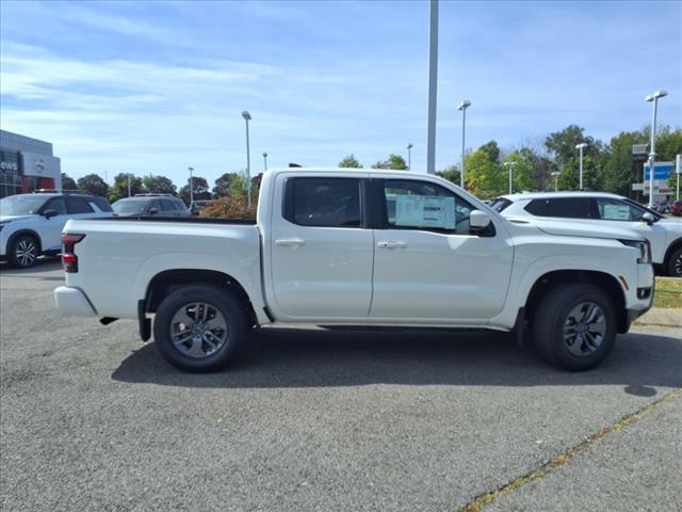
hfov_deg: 65.3
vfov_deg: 51.4
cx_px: 341
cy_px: 256
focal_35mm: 27
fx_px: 532
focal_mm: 3.58
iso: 40
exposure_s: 1/2000
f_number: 1.9
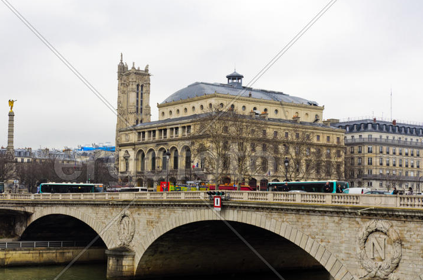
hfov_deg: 33.9
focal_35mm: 59
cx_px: 168
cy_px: 166
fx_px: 692
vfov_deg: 22.9
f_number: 3.5
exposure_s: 1/500
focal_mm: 32
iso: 250
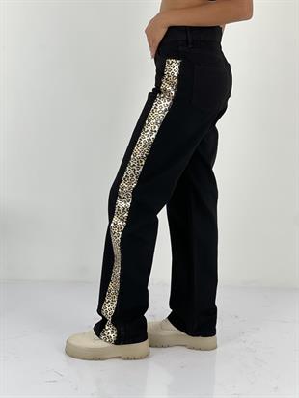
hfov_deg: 19.1
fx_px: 886
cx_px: 150
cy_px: 199
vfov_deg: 25.3
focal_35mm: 77
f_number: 2.8
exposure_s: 1/100
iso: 40
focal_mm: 9
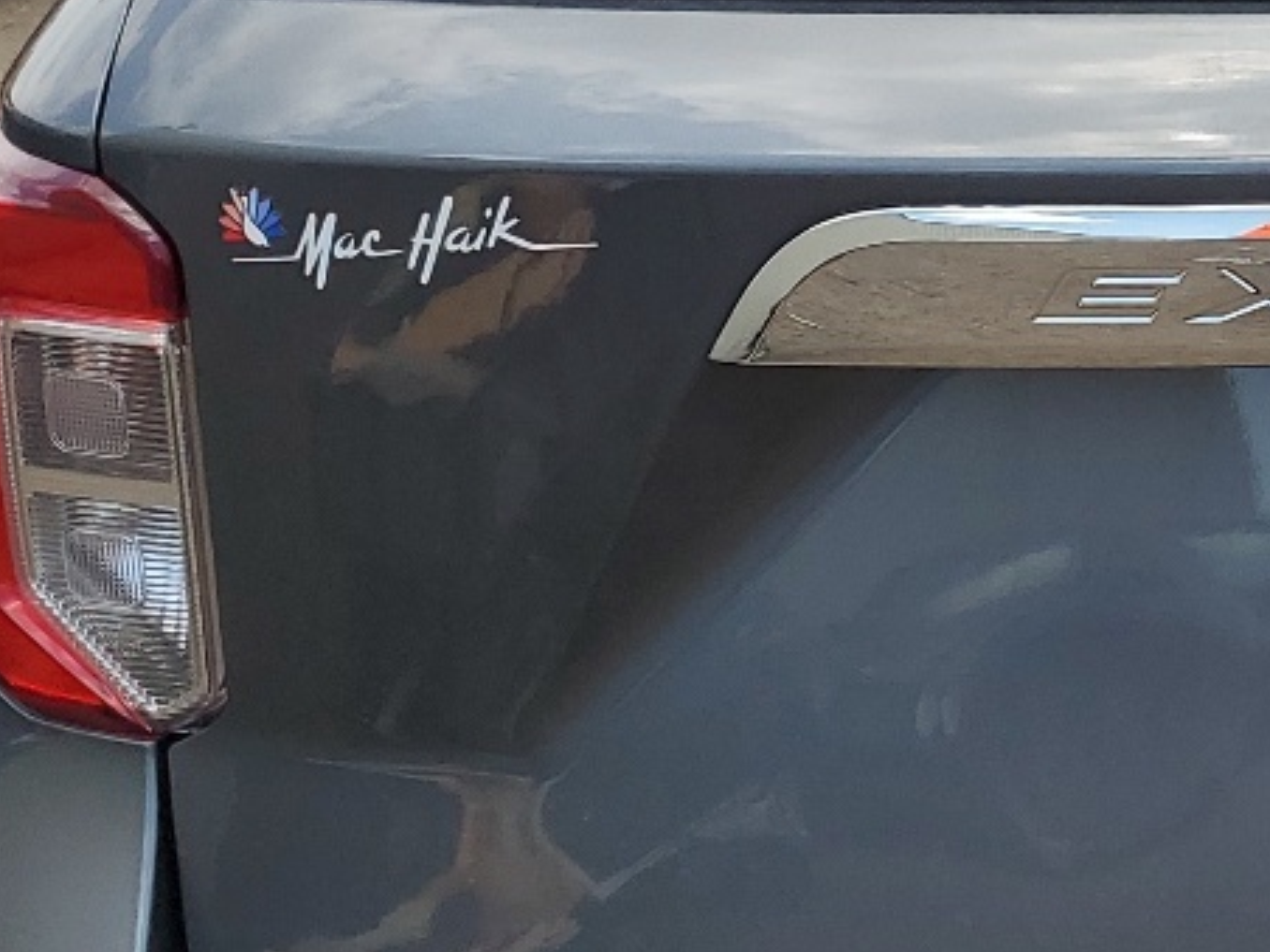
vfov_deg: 16.0
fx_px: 3375
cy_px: 258
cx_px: 1635
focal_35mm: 92
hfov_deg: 19.7
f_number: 1.5
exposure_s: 1/2500
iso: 50
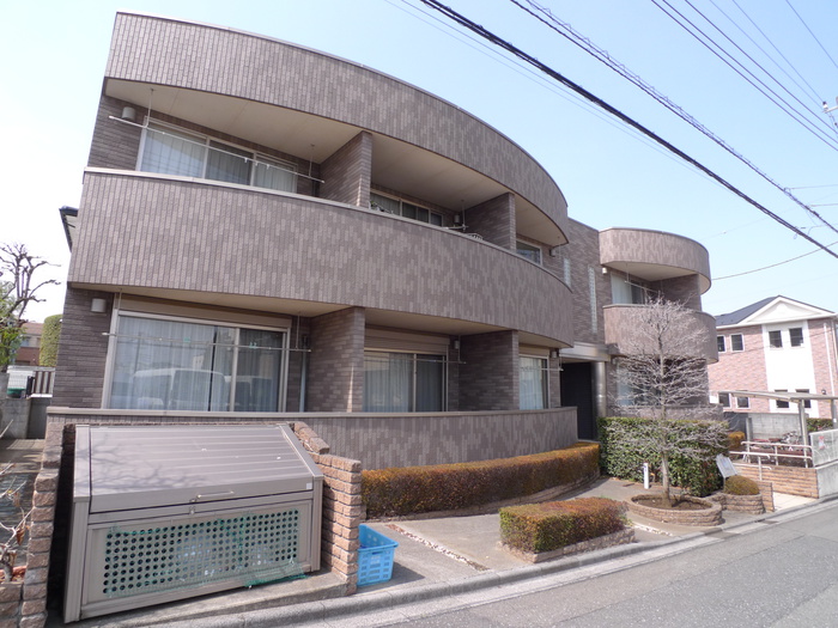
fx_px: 581
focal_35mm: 24
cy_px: 314
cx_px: 419
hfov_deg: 71.6
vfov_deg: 56.8
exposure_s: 1/500
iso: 80
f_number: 4
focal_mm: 5.1
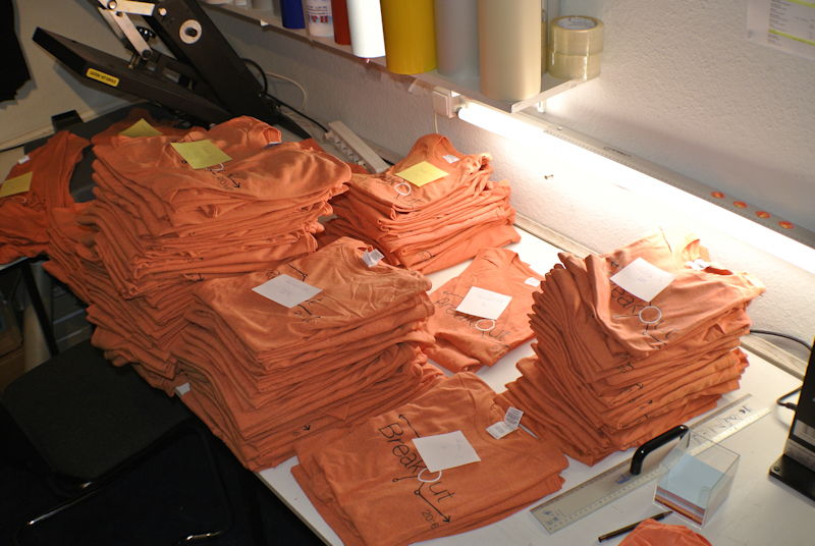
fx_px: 1111
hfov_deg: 40.3
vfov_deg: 27.6
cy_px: 273
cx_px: 408
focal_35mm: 49
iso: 220
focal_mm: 18.5
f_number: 2
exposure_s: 1/250
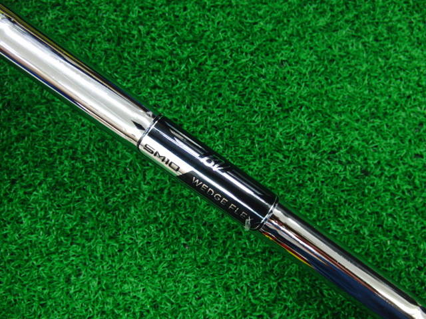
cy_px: 160
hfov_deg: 50.1
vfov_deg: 38.7
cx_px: 213
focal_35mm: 37
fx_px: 455
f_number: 3.6
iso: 400
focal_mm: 6.42
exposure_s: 1/40
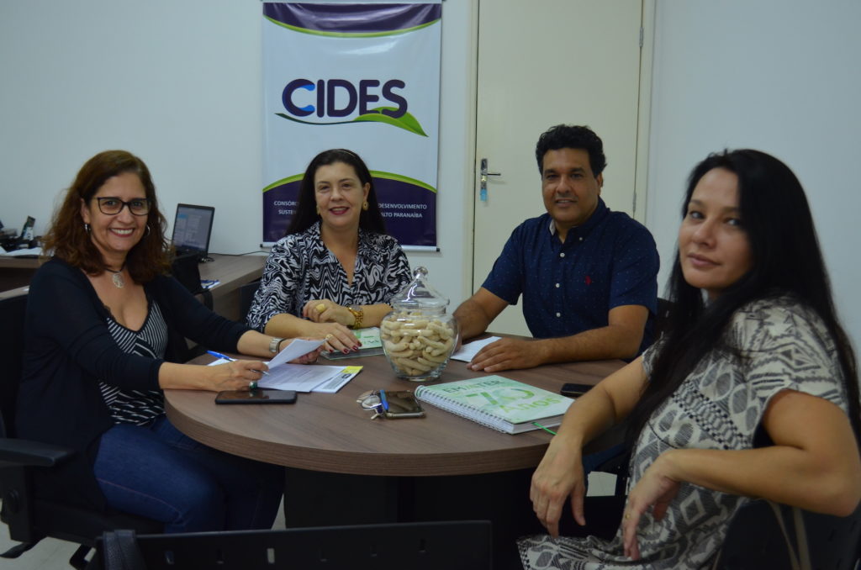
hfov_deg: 53.2
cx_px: 430
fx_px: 859
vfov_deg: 36.7
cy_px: 285
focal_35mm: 36
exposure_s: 1/60
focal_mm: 24
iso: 800
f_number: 4
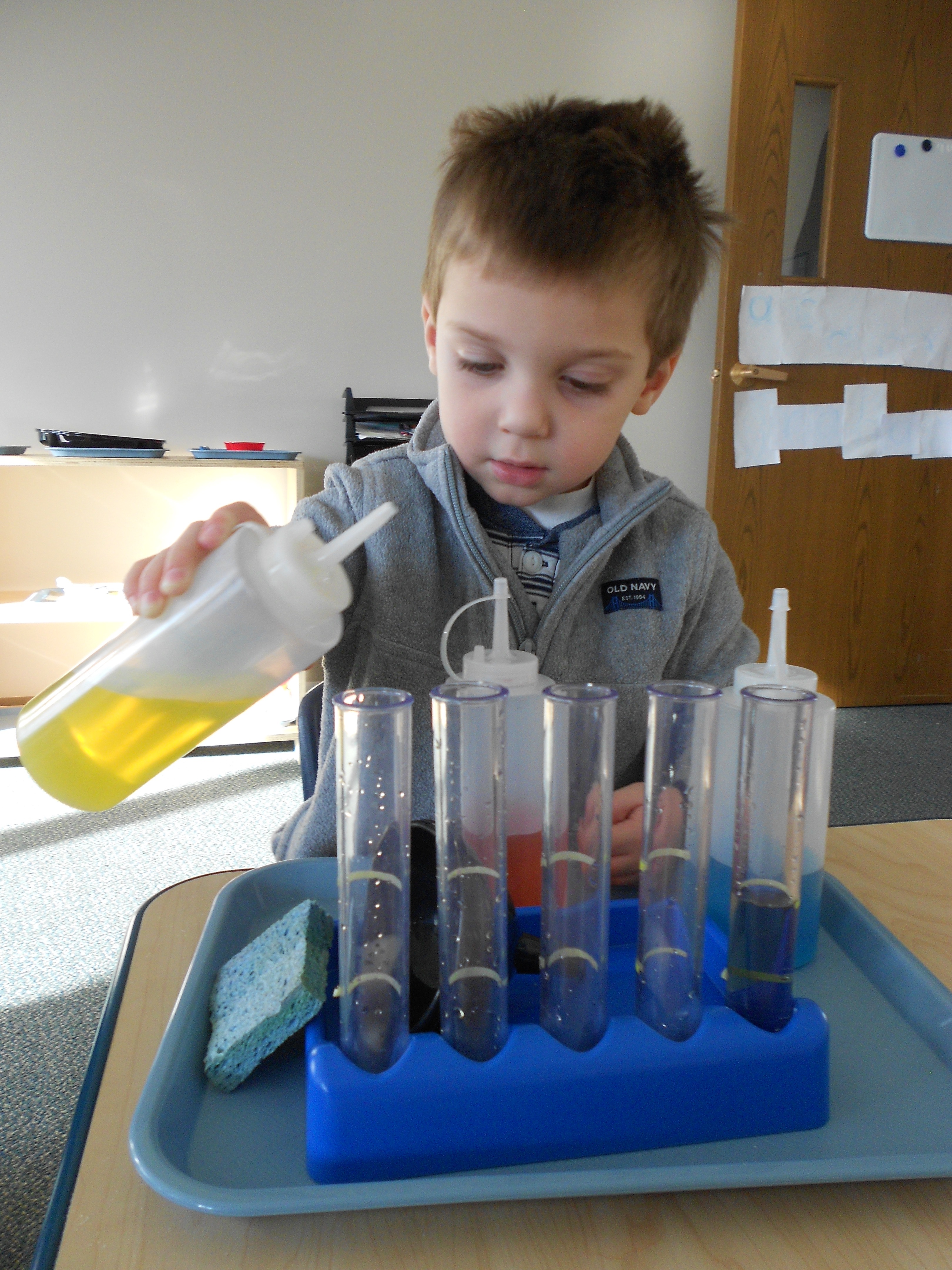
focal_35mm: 26
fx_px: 953
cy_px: 635
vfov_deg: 67.3
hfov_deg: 53.1
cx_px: 476
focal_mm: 4.6
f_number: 3.2
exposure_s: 1/30
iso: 125
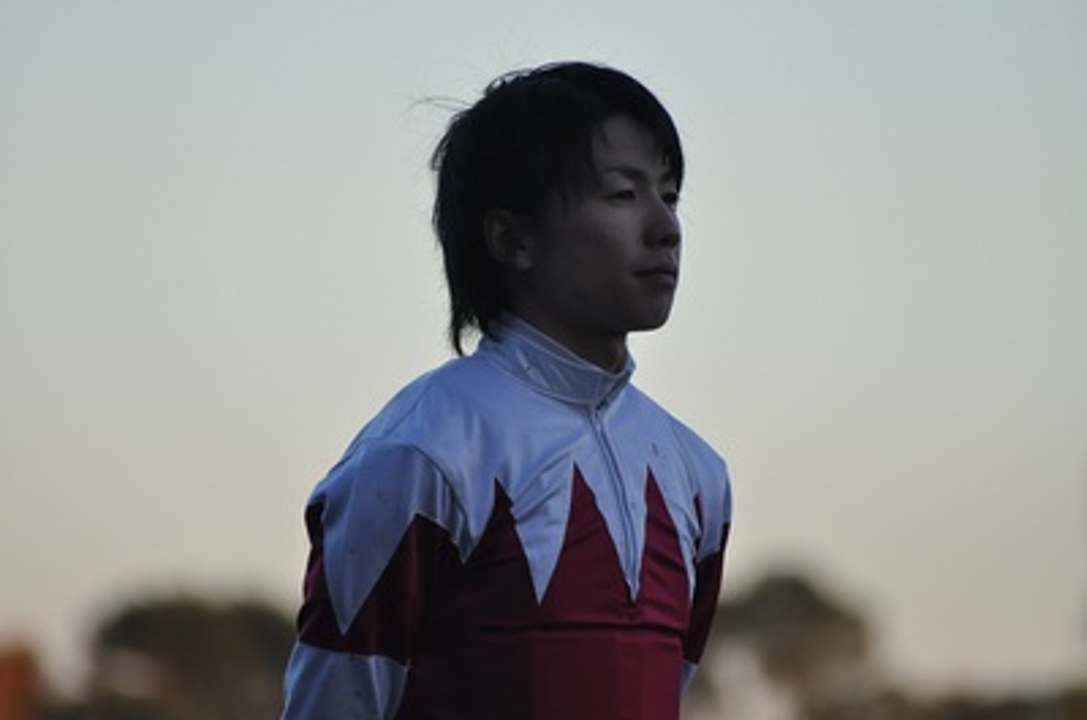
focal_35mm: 405
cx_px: 544
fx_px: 12204
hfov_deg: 5.1
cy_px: 360
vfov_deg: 3.4
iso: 800
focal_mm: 270
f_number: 6.3
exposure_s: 1/640
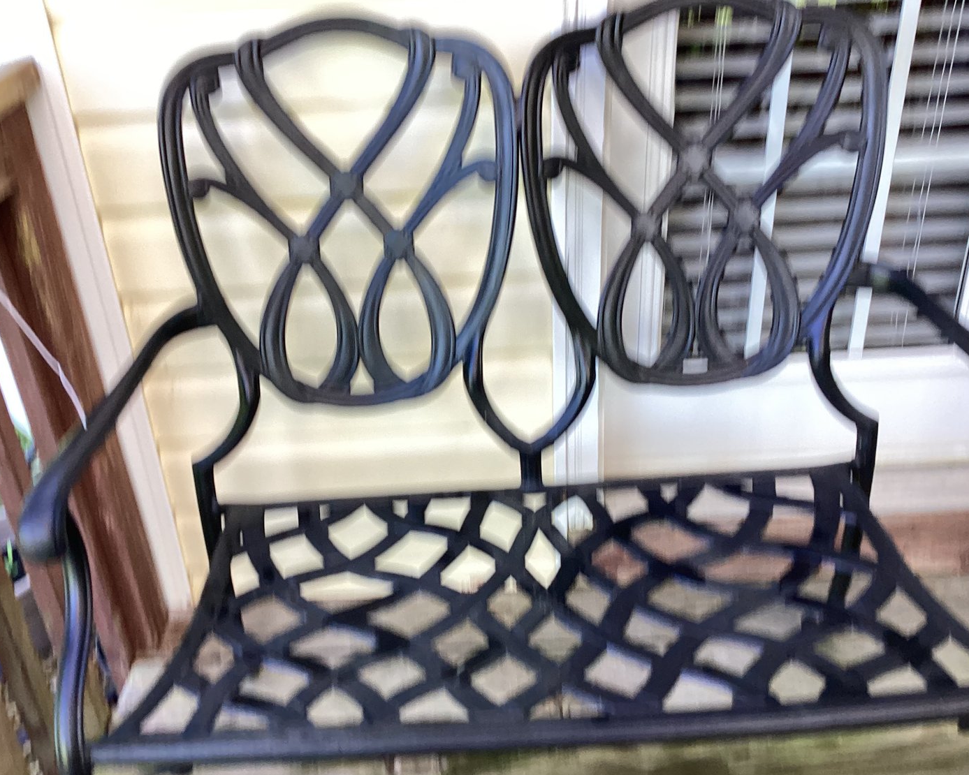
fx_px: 947
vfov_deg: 44.6
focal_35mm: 33
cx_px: 453
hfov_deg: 54.2
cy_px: 394
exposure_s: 1/100
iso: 64
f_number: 2.4
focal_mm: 3.3
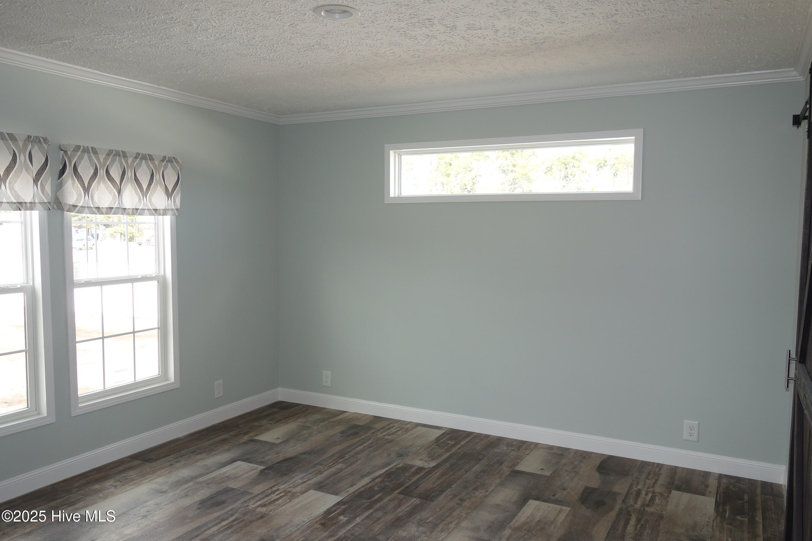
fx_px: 632
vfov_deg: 46.4
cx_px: 406
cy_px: 270
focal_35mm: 28
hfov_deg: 65.5
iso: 125
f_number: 3.2
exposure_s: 1/100
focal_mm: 10.4
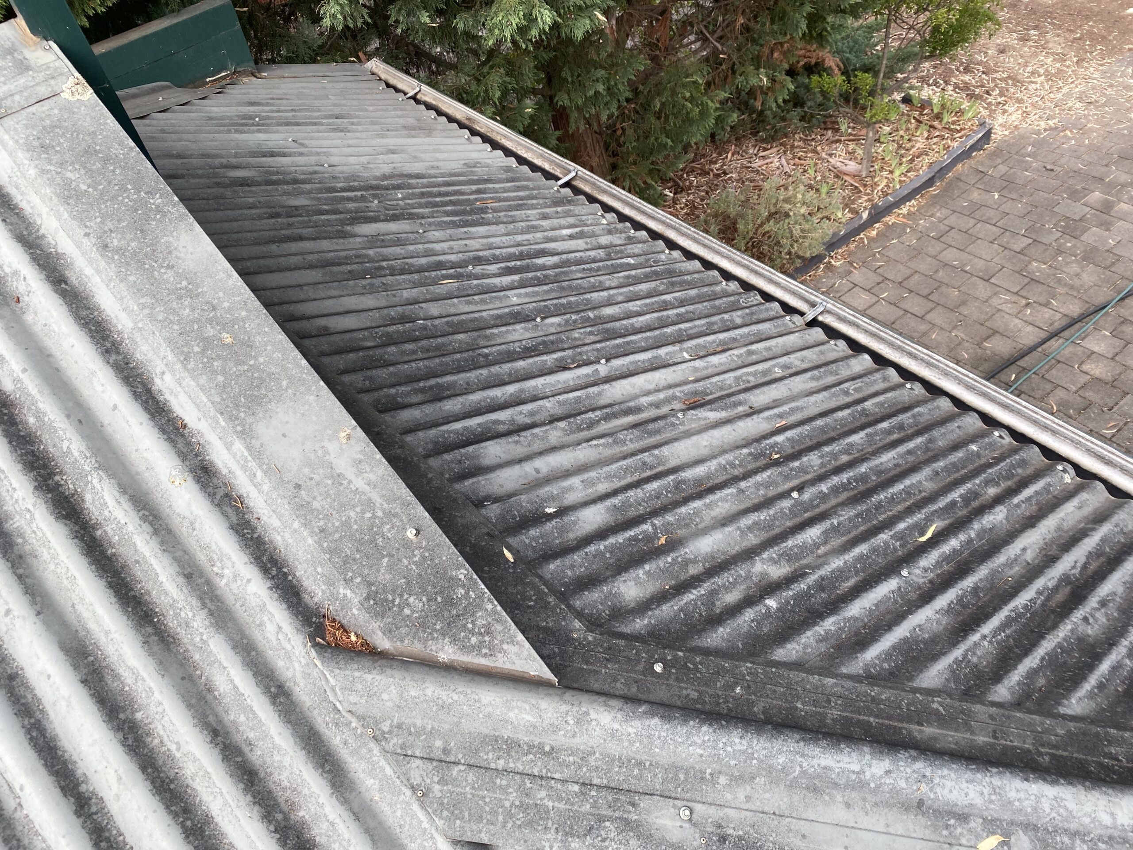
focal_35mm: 26
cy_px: 425
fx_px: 851
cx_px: 566
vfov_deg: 53.1
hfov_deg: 67.3
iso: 32
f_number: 1.8
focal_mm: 4.25
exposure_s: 1/237
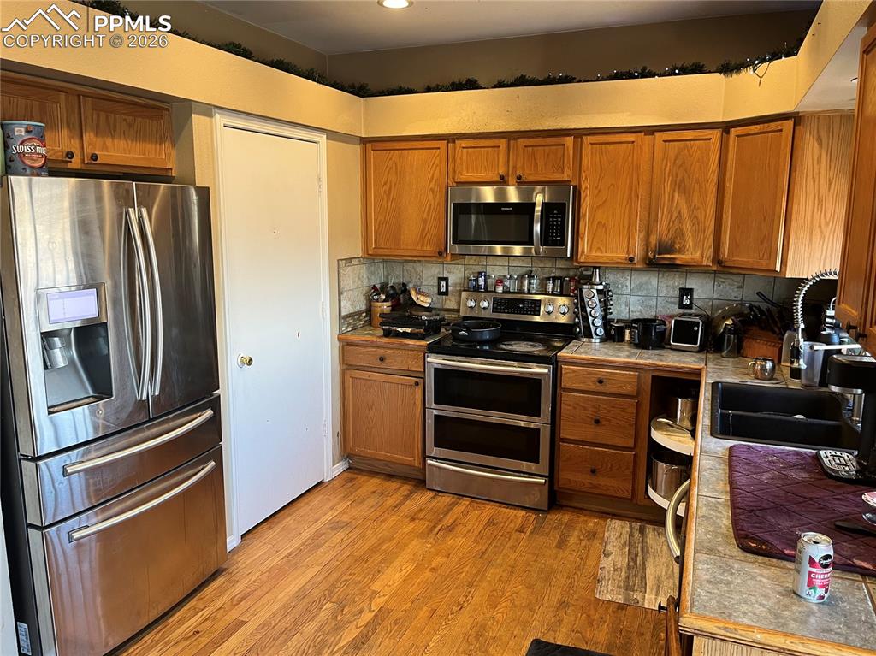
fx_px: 658
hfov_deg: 67.3
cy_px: 328
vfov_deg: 53.0
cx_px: 438
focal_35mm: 26
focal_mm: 5.1
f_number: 1.6
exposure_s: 1/60
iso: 125
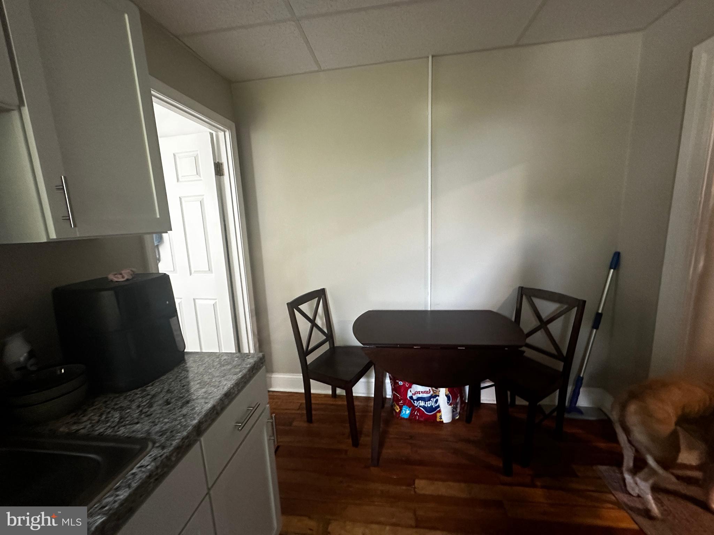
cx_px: 357
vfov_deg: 85.7
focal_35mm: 14
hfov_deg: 102.1
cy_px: 268
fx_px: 289
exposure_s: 1/60
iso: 500
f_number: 2.2
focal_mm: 2.22
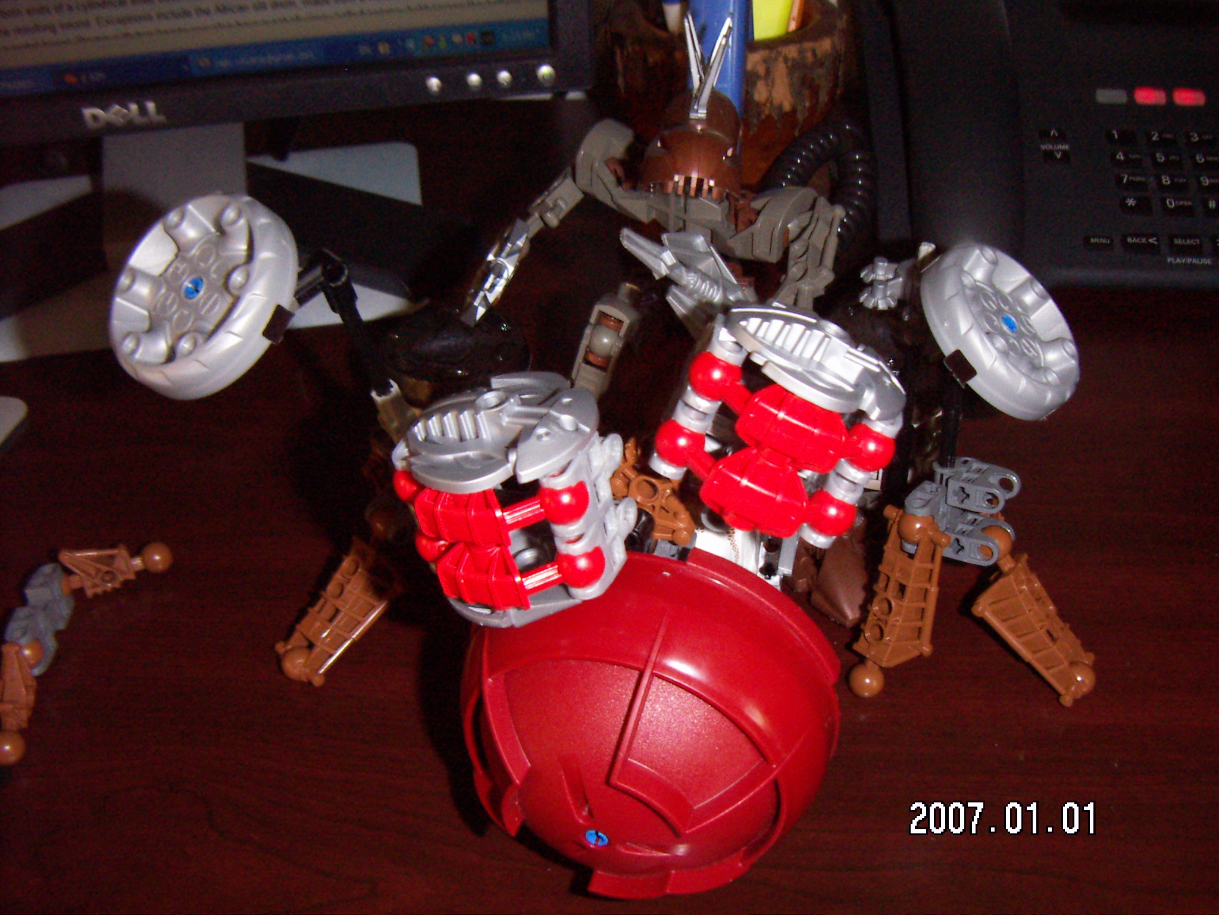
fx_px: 1268
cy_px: 458
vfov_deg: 39.7
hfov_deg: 51.4
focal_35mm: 36
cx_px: 610
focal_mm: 4.7
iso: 200
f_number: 6.7
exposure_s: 1/50
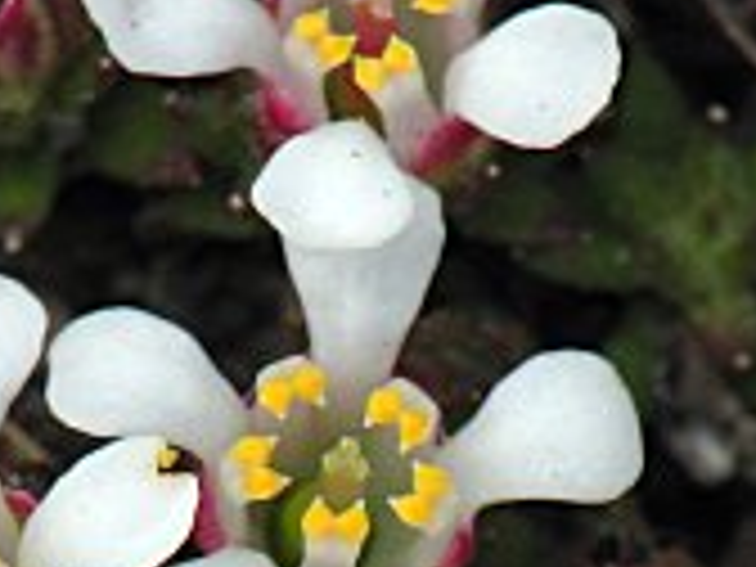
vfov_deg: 1.2
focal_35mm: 1250
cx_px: 472
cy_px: 958
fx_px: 27300
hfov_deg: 1.6
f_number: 6.6
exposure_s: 1/125
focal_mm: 89
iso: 50
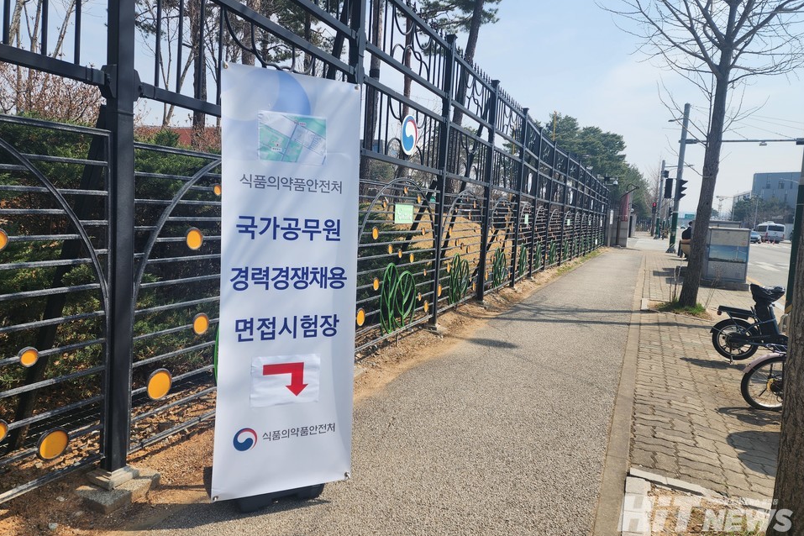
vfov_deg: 53.0
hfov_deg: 73.7
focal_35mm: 24
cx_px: 402
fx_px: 536
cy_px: 242
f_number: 1.8
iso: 12
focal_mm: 6.4
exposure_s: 1/1067
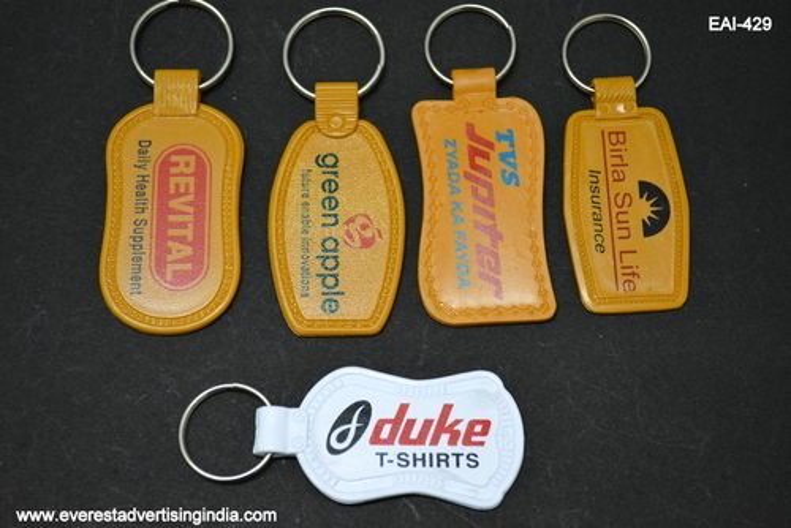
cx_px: 396
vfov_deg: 20.6
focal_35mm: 66
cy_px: 264
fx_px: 1451
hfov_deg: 30.5
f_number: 5.3
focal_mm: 44
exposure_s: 1/30
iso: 3200
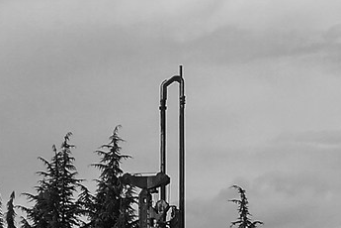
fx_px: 2567
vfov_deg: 5.1
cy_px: 91
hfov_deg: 7.6
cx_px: 336
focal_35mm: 271
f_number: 8
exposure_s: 1/400
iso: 200
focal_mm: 26
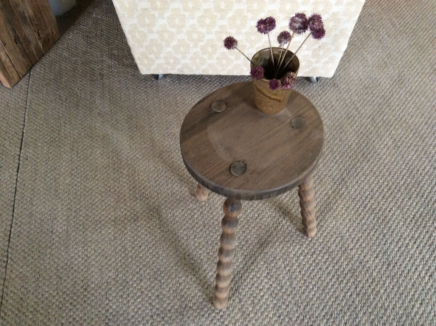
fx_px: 402
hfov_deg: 56.9
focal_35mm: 32
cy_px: 163
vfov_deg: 44.1
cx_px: 218
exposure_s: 1/25
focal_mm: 3.3
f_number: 2.4
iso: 160
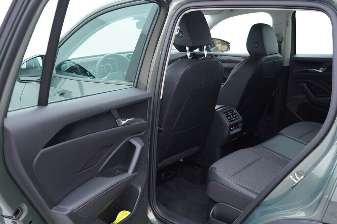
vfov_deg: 36.9
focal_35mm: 36
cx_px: 168
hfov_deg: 53.1
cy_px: 112
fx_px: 337
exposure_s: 1/40
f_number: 2.8
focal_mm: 24
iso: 160
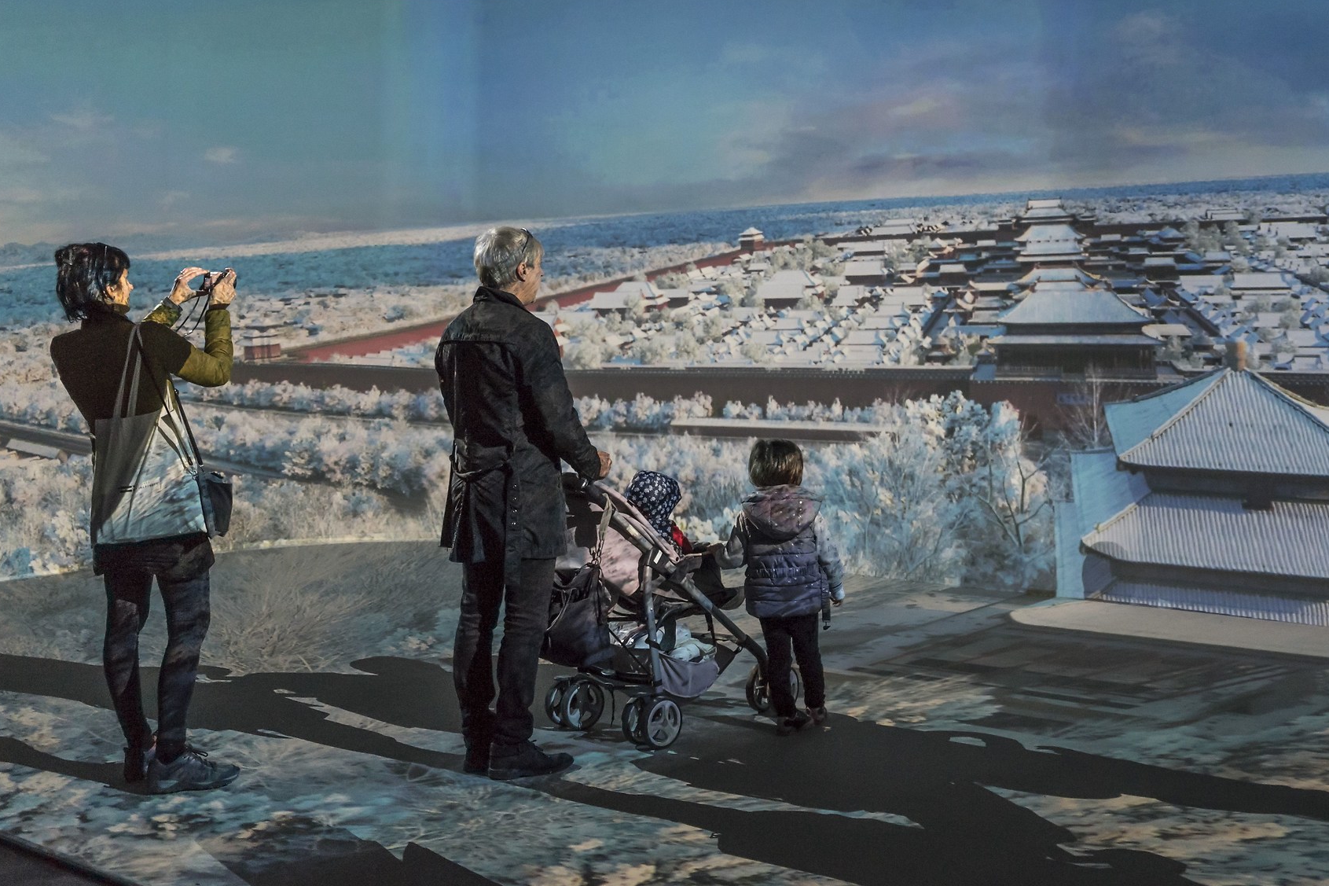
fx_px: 1624
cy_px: 282
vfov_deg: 30.2
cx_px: 884
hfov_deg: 43.9
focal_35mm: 44
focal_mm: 31
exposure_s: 1/100
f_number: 4
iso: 2500
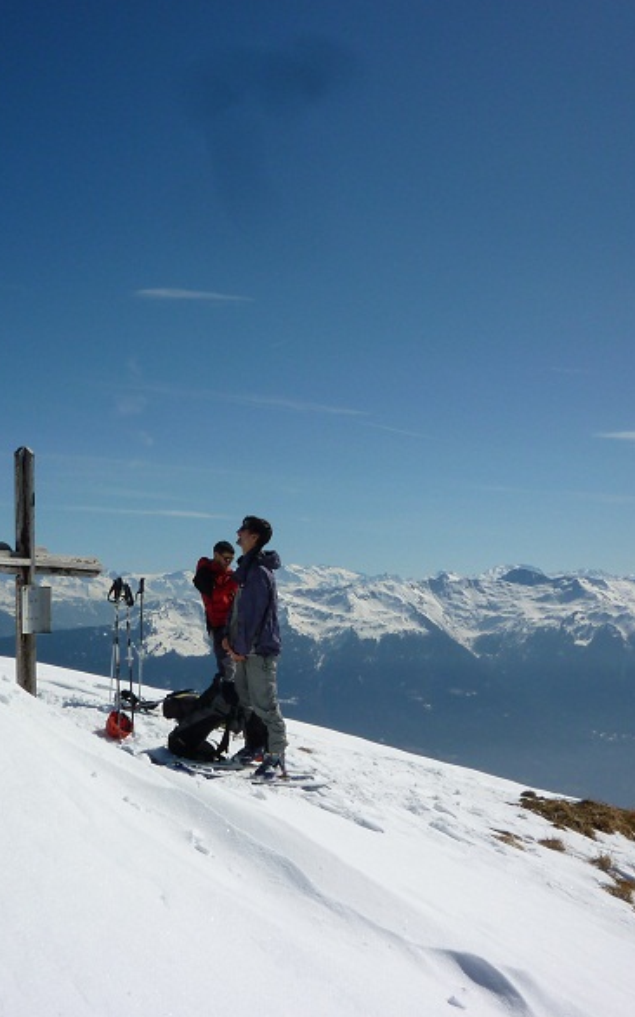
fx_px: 1164
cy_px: 515
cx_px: 311
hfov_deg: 30.5
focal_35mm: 42
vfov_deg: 47.2
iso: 80
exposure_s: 1/800
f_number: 7.1
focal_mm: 5.2
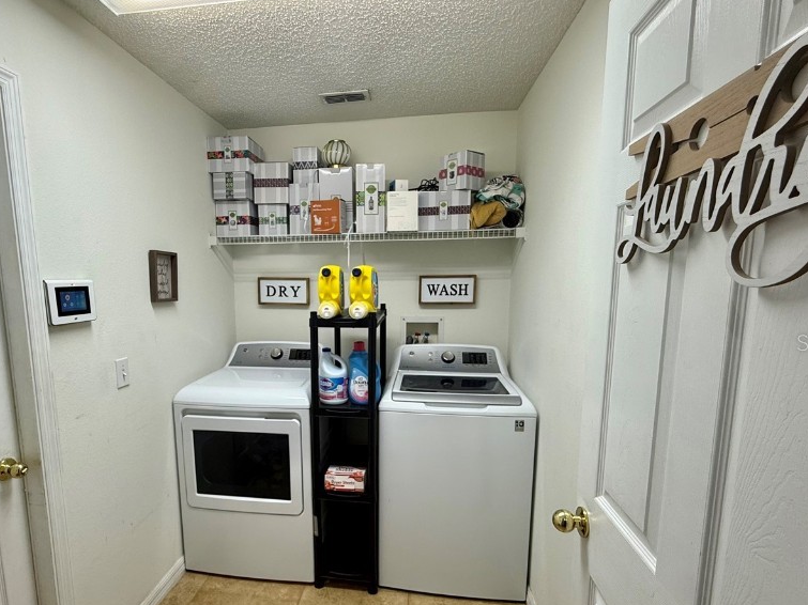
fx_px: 443
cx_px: 350
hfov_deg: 84.2
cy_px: 342
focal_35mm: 19
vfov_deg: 68.4
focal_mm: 2.22
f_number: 2.2
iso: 64
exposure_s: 1/40
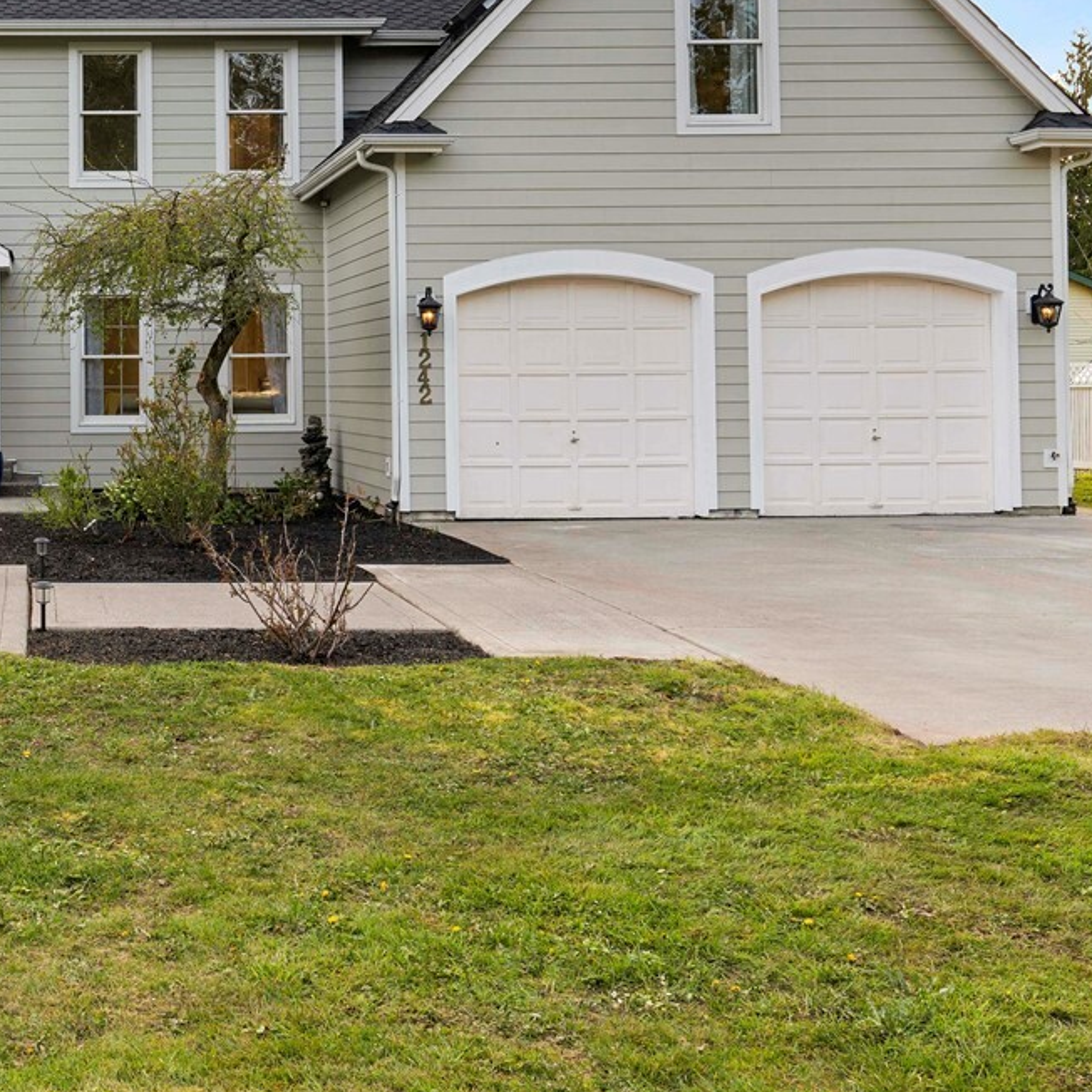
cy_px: 343
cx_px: 44
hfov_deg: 35.9
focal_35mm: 43
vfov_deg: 38.5
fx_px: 1538
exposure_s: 1/25
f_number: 8
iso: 200
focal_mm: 19.5
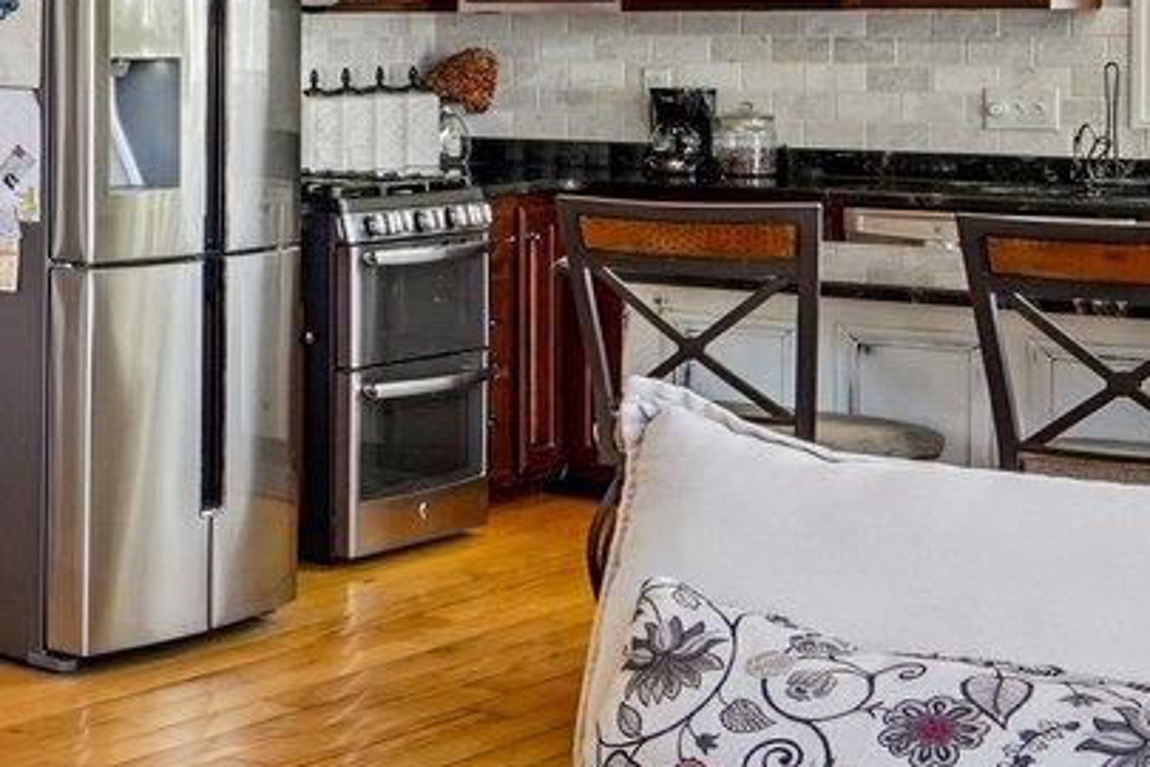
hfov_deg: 16.9
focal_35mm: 81
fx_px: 2587
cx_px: -1272
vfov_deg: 16.5
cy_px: 13
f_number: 8
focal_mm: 16
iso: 250
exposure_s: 1/15
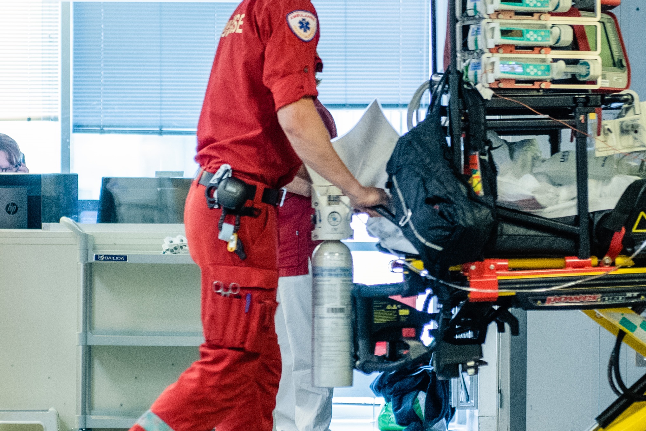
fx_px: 3447
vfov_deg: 7.2
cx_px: 362
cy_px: 296
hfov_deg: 10.7
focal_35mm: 192
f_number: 3.2
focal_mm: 66
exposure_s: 1/125
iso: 1600
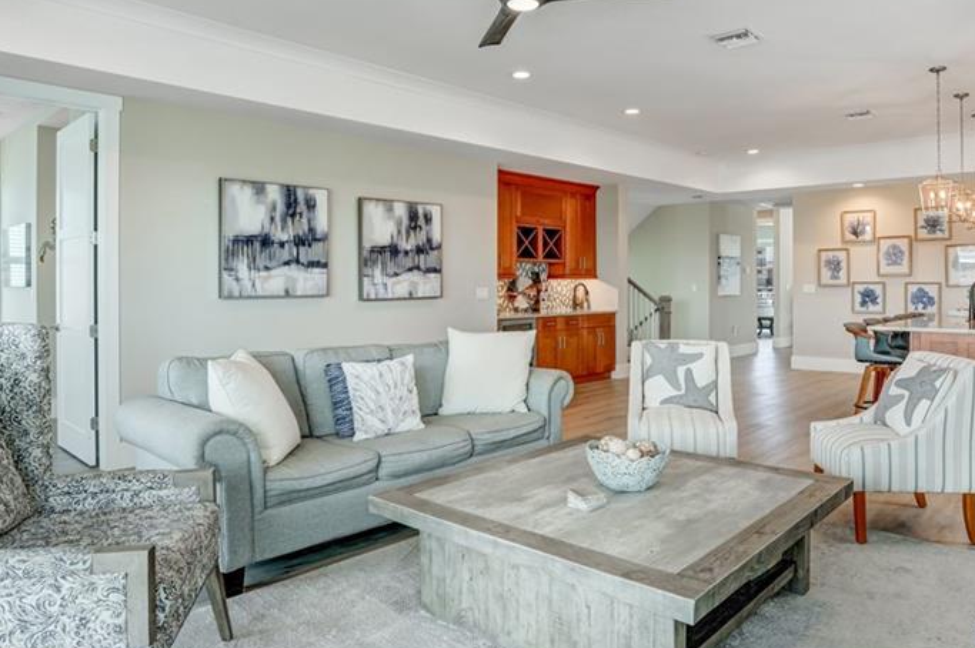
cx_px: 547
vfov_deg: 52.9
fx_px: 649
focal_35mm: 24
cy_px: 286
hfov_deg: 73.5
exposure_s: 1/40
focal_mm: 16
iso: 400
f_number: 9
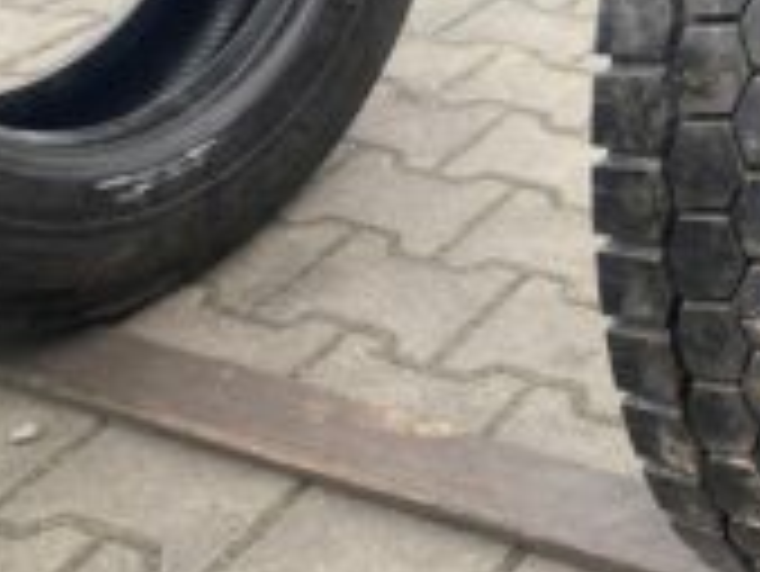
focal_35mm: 66
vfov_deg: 21.7
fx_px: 1450
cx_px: 931
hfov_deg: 26.0
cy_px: 47
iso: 64
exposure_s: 1/122
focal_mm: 4.25
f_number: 1.8
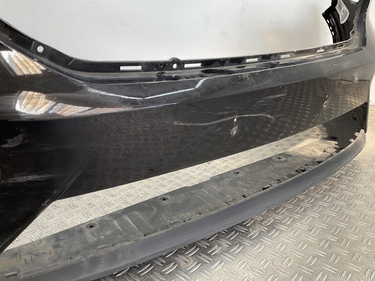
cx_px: 188
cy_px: 140
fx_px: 314
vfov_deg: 48.2
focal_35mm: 29
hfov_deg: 61.7
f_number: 1.8
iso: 25
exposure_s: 1/120
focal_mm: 3
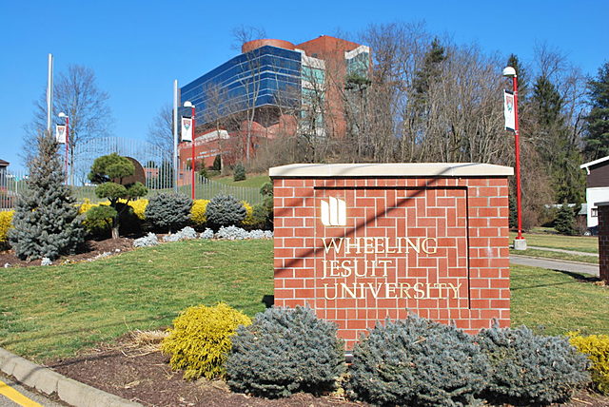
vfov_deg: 34.3
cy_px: 204
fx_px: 660
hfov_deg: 49.5
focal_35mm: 39
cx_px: 304
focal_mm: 26
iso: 100
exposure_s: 1/200
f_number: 9
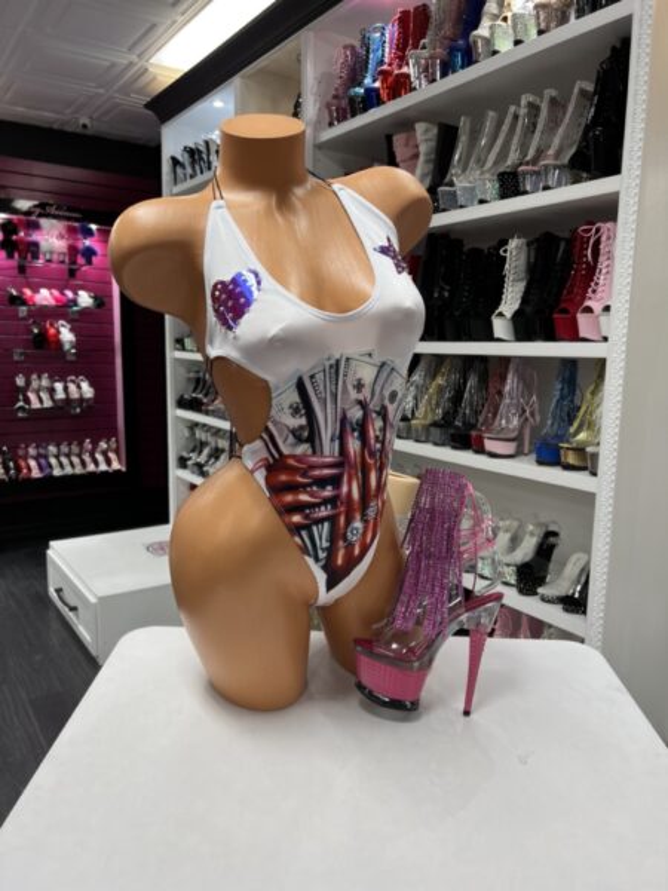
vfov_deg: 67.3
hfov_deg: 53.1
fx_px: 669
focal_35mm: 26
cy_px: 446
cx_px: 334
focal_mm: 5.7
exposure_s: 1/60
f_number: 1.5
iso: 64
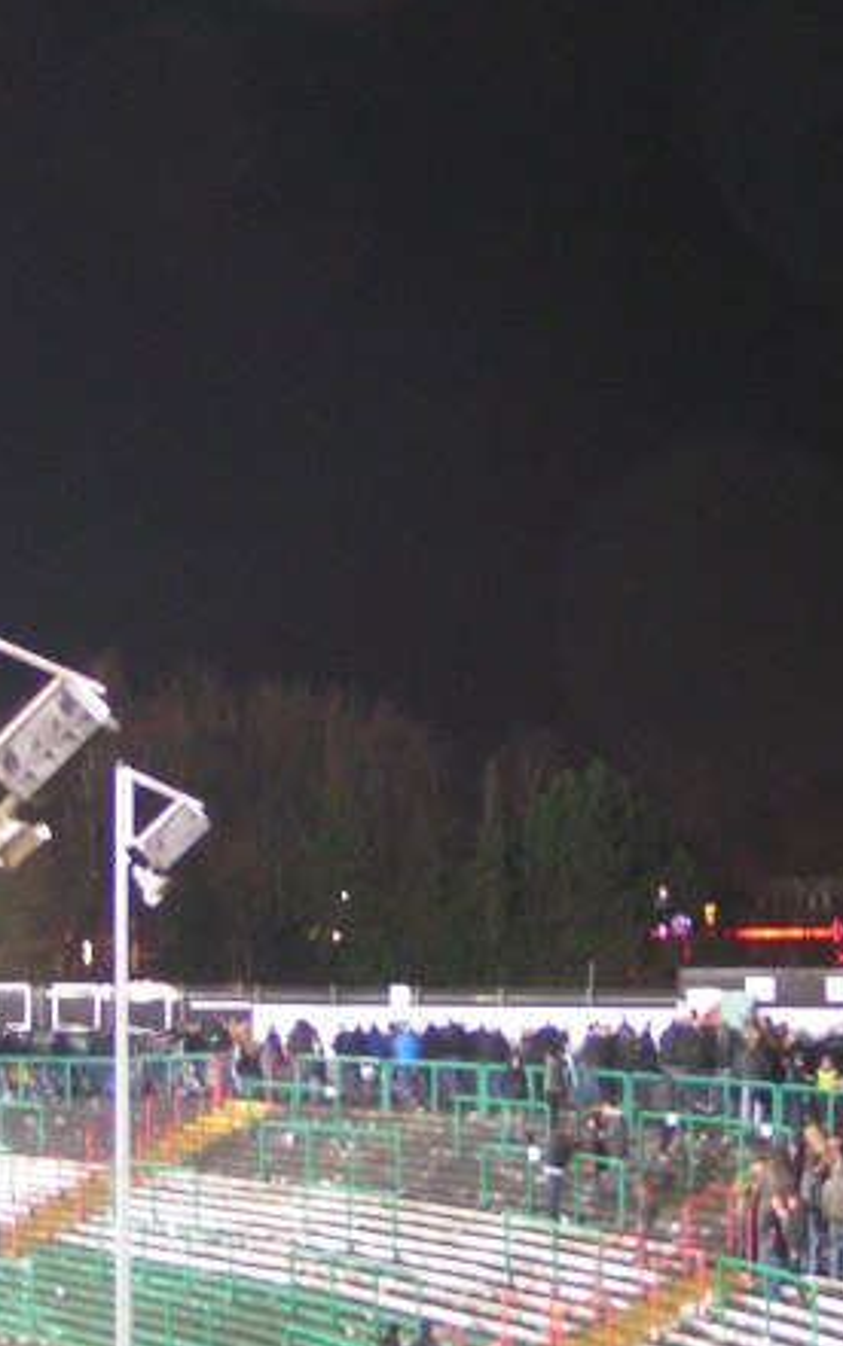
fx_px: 2681
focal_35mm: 73
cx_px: 428
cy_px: 757
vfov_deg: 28.2
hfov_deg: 17.9
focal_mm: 5.8
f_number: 2.8
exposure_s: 1/2.5
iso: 200
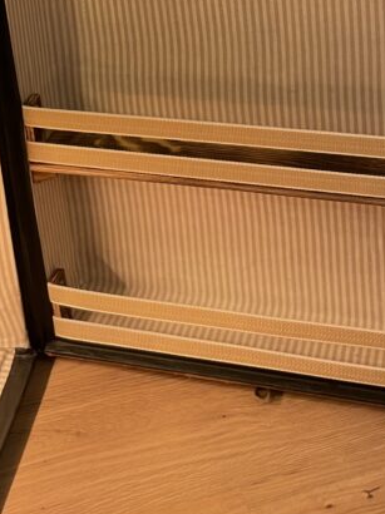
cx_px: 161
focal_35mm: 65
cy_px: -89
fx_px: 965
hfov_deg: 22.5
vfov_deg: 26.7
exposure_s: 1/50
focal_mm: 4.2
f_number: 1.6
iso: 125
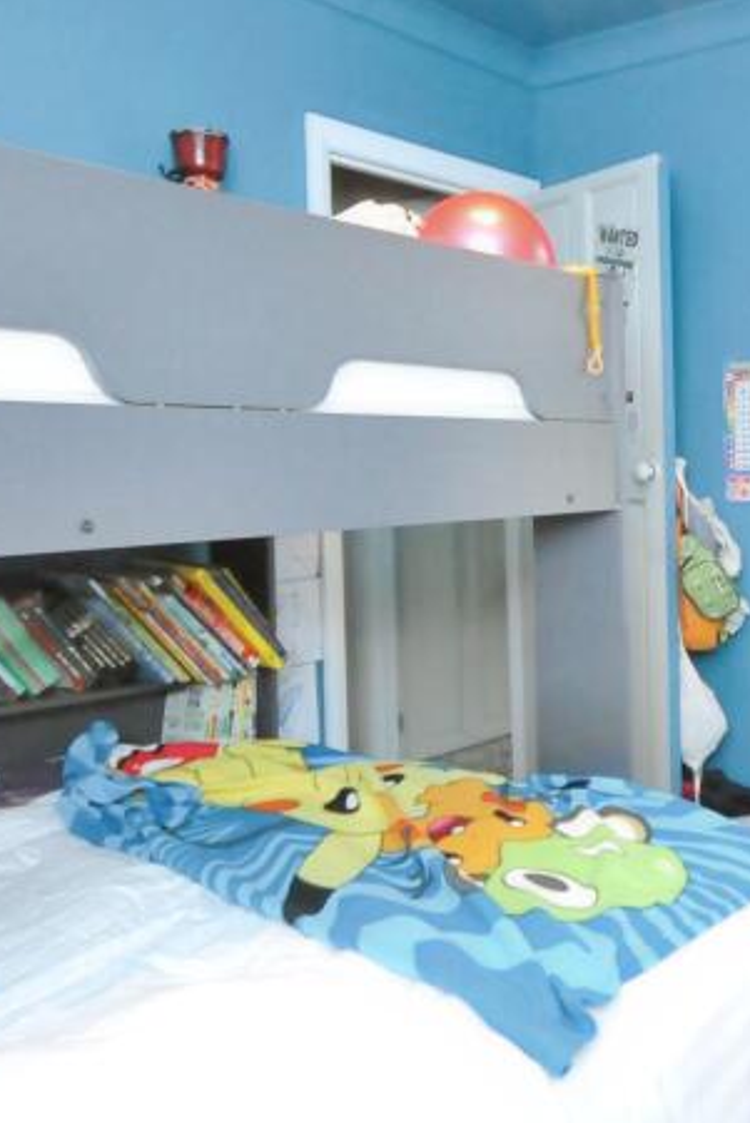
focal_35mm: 34
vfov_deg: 55.3
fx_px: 1062
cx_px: 723
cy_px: 439
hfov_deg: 35.7
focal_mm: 10
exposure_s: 1/60
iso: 2200
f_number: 7.1
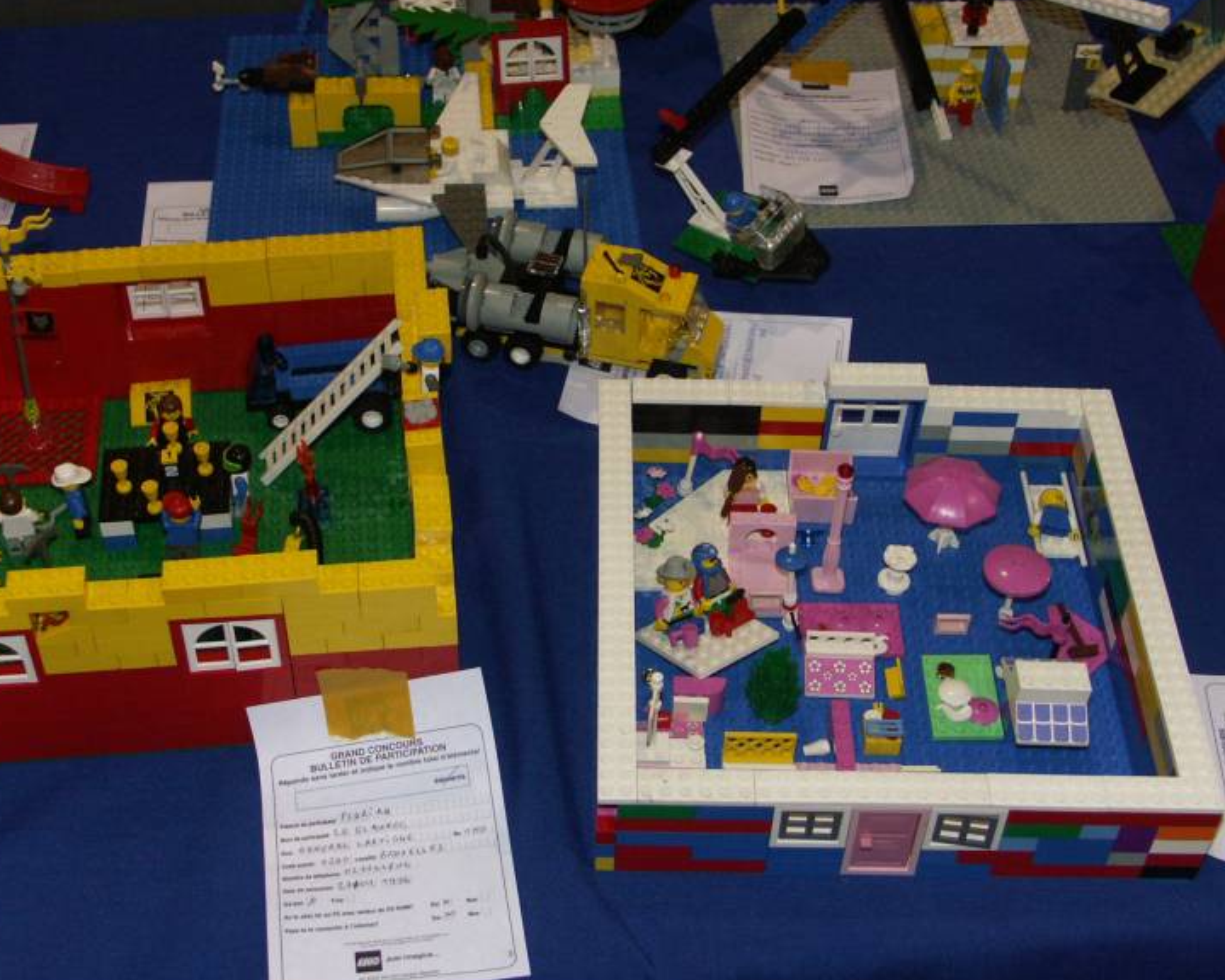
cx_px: 546
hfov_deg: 37.3
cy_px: 544
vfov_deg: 30.2
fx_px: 1813
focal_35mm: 50
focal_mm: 9.36
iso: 200
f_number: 2.8
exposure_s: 1/50
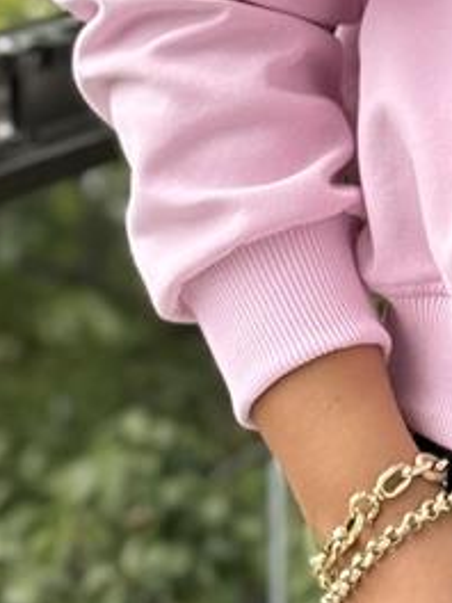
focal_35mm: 242
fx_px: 4213
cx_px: 863
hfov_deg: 6.0
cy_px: -166
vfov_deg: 8.1
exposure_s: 1/418
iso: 64
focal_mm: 6.76
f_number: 1.78
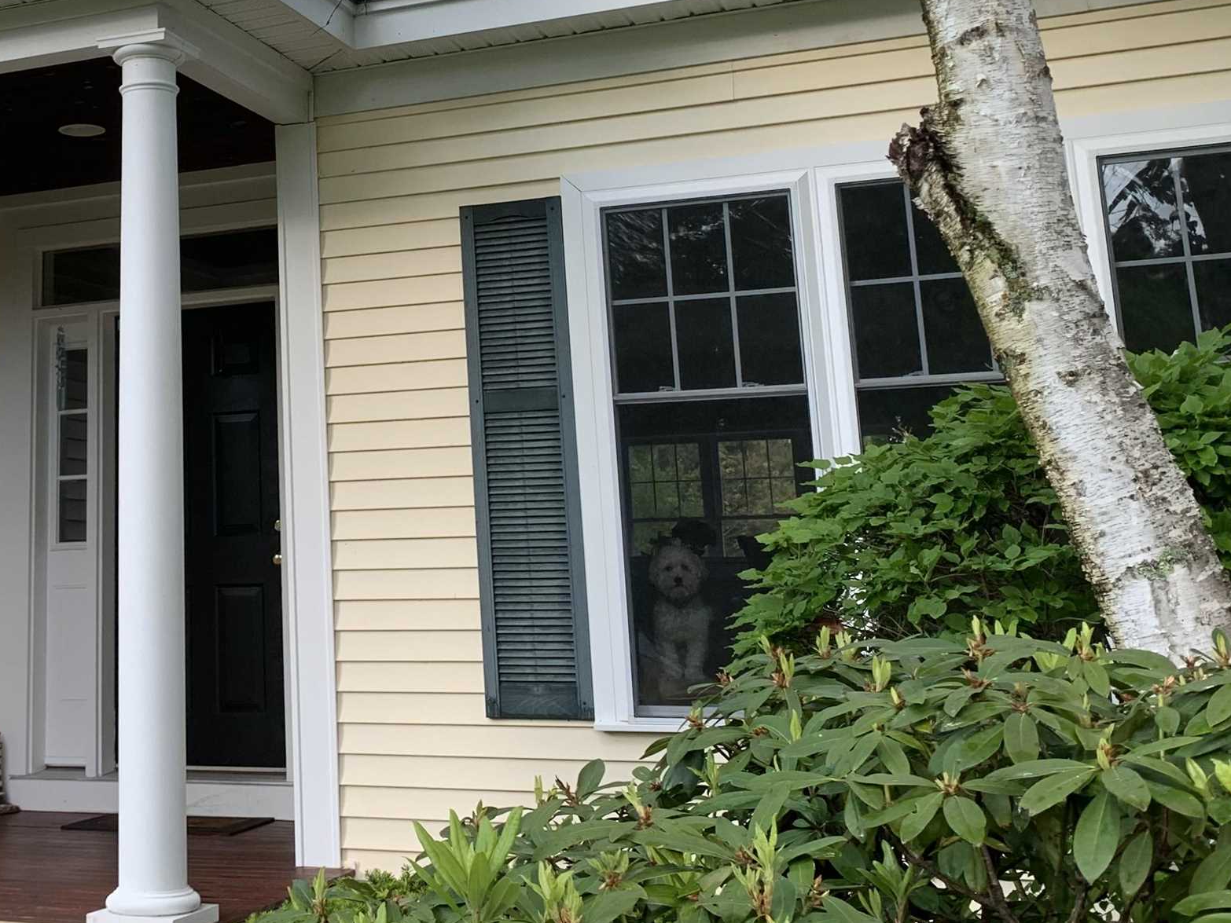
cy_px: 178
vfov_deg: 28.0
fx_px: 1814
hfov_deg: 36.1
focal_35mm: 51
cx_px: 232
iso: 25
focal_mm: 4.25
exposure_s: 1/121
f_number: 1.8
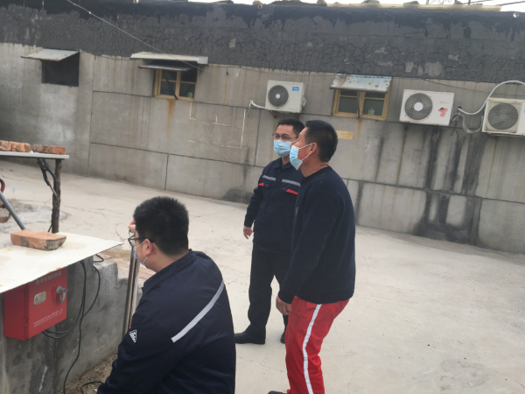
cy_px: 197
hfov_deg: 61.7
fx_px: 440
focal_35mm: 29
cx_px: 262
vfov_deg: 48.2
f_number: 2.2
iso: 25
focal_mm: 4.15
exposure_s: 1/466
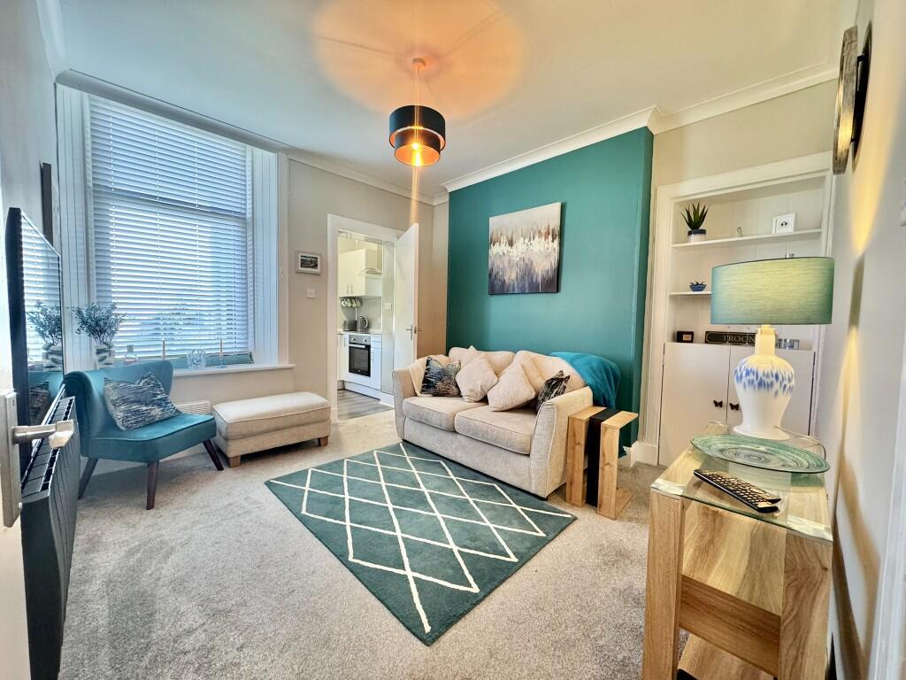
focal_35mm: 14
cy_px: 340
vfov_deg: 85.7
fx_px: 366
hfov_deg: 102.1
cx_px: 453
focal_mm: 2.22
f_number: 2.2
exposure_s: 1/50
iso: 320
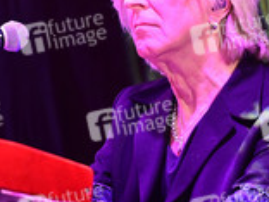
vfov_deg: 3.1
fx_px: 3769
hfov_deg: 4.1
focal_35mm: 485
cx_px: 85
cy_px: 78
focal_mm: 175
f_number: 2.8
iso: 3200
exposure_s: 1/320
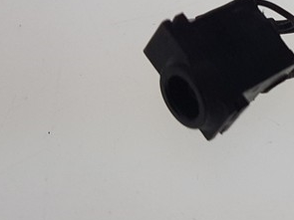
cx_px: 507
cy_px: -61
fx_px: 798
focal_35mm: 94
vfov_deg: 15.0
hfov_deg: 17.5
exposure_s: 1/487
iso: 40
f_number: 1.7
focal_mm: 4.2
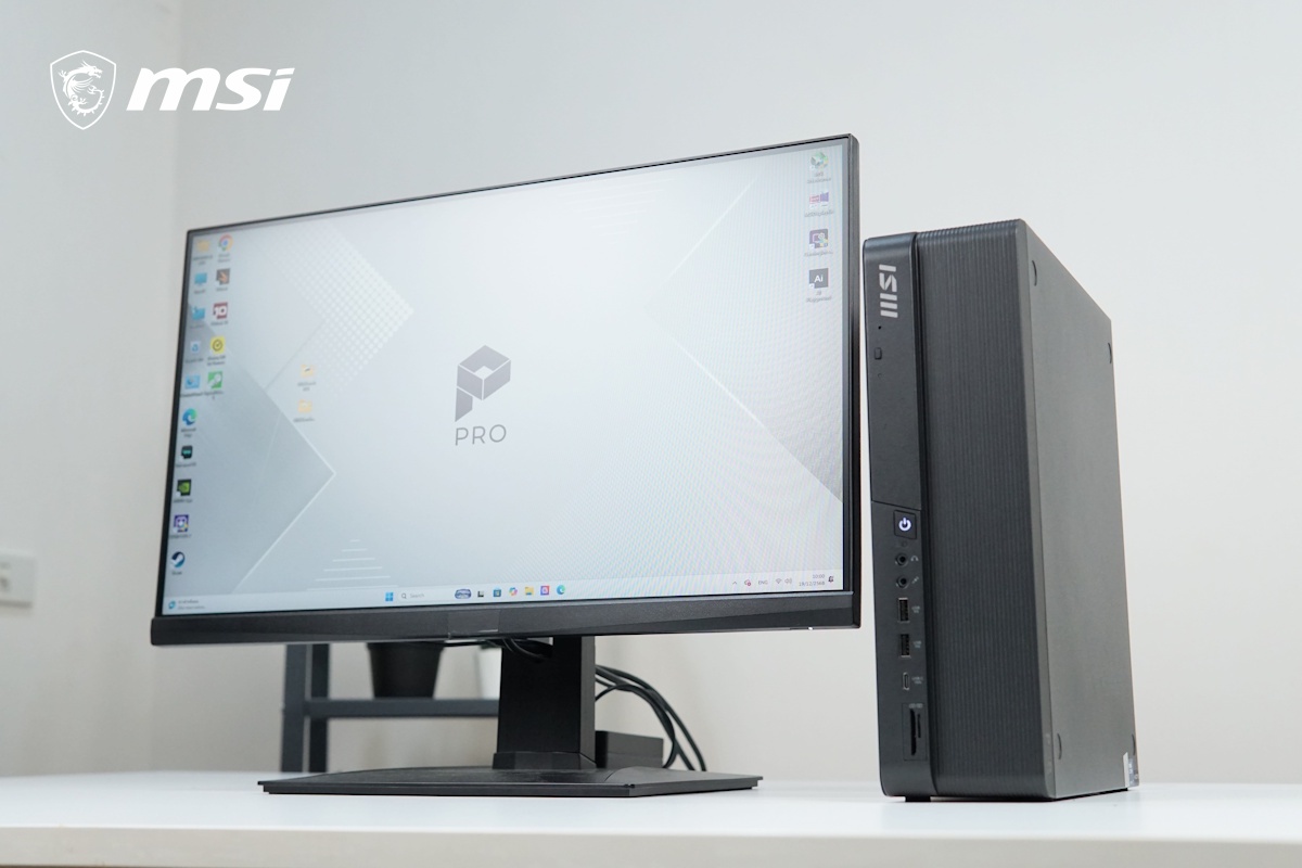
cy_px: 434
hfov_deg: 43.6
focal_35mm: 45
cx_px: 651
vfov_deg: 29.9
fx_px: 1627
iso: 1250
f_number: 3.5
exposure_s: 1/320
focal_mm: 30
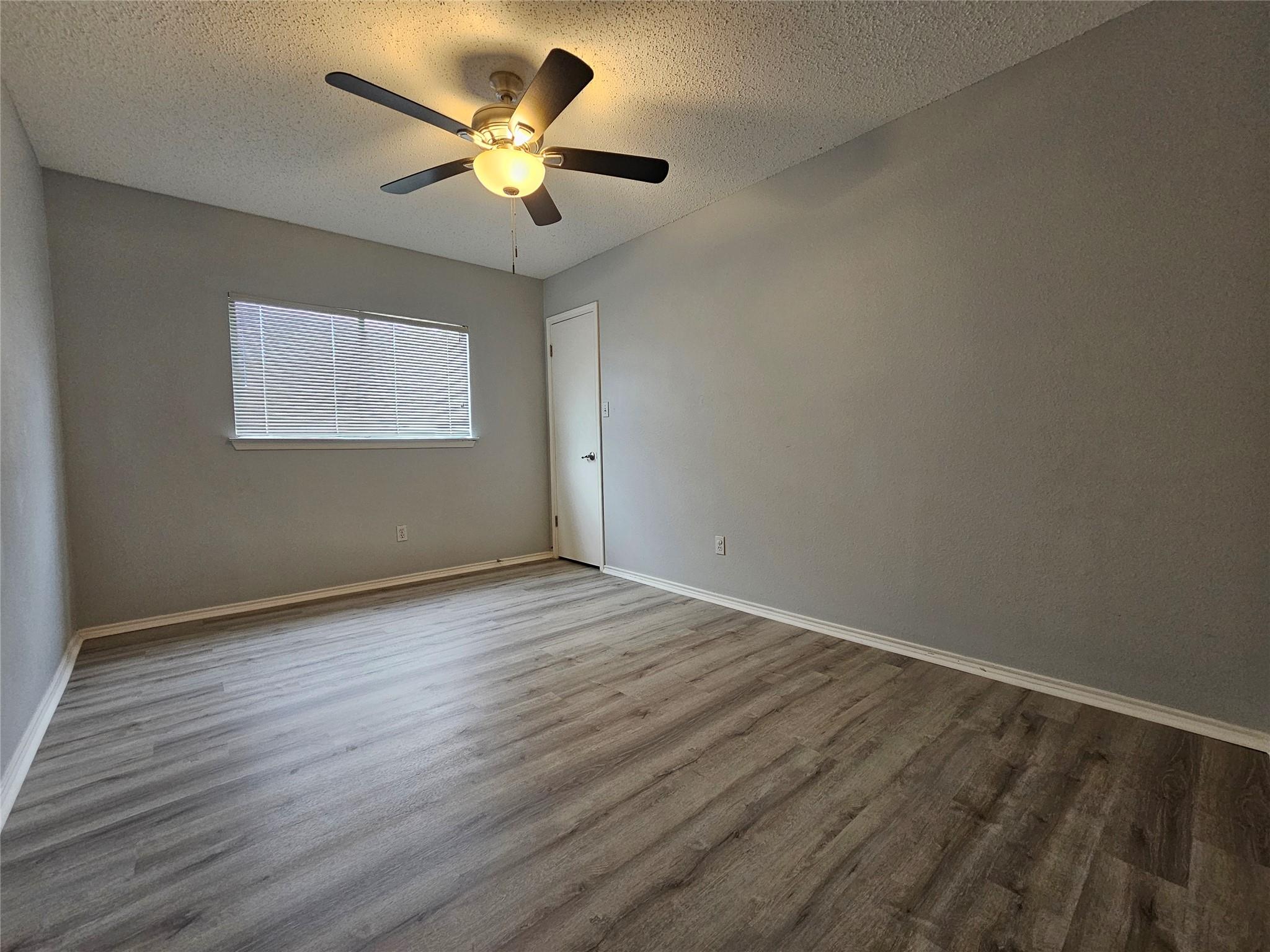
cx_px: 635
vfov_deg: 89.9
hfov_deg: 106.2
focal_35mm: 13
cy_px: 476
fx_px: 477
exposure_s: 1/77.4
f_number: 2.2
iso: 250
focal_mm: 2.2
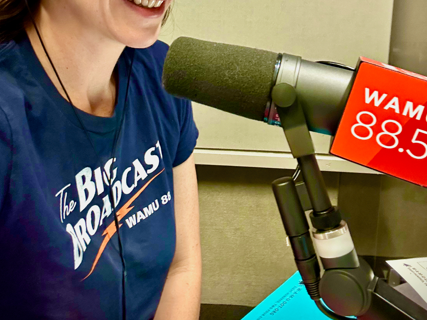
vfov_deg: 33.4
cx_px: 213
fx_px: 518
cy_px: 66
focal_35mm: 42
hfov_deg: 44.8
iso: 200
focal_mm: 2.69
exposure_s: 1/40
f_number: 1.9
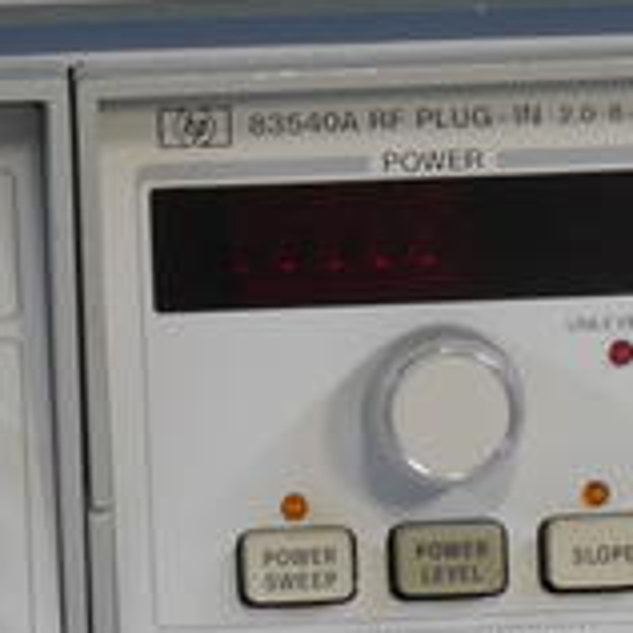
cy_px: 553
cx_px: 665
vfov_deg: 3.4
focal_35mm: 516
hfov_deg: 3.4
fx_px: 10675
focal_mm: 115
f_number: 22
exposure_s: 1/3.2
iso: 800
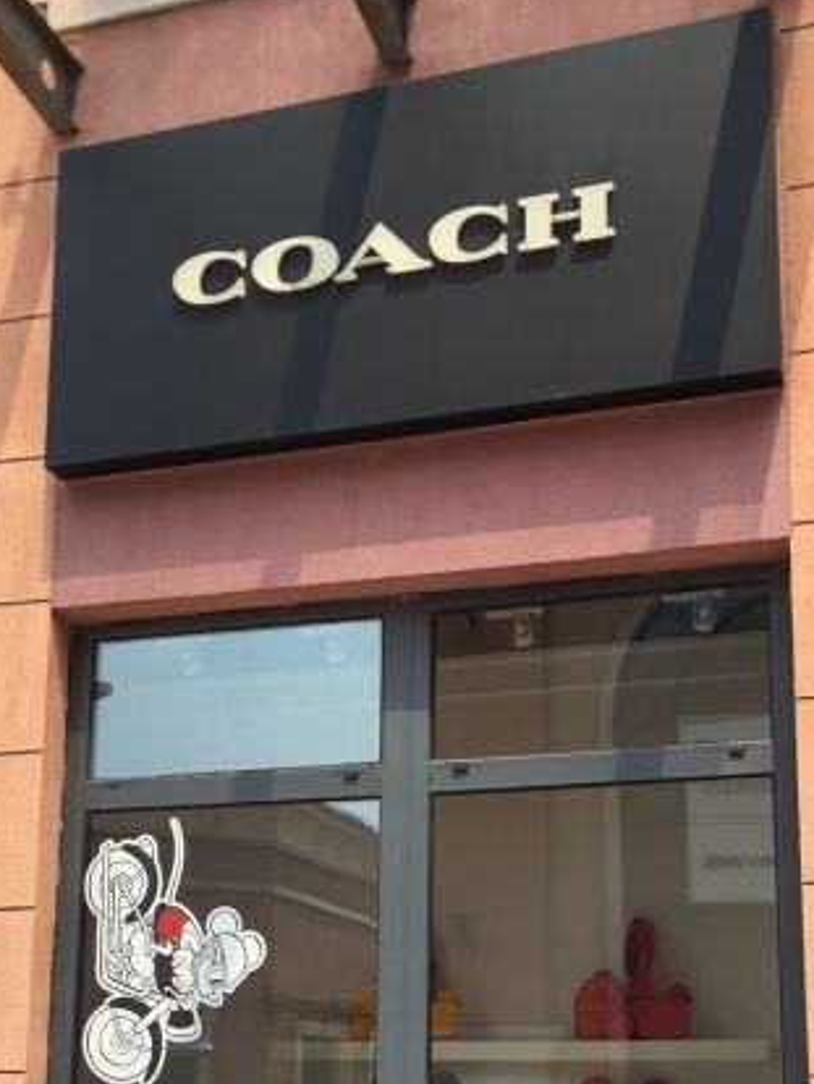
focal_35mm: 49
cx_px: 420
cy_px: 817
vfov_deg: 37.9
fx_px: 1535
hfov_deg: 29.7
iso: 32
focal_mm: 4.15
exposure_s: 1/879
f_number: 2.2
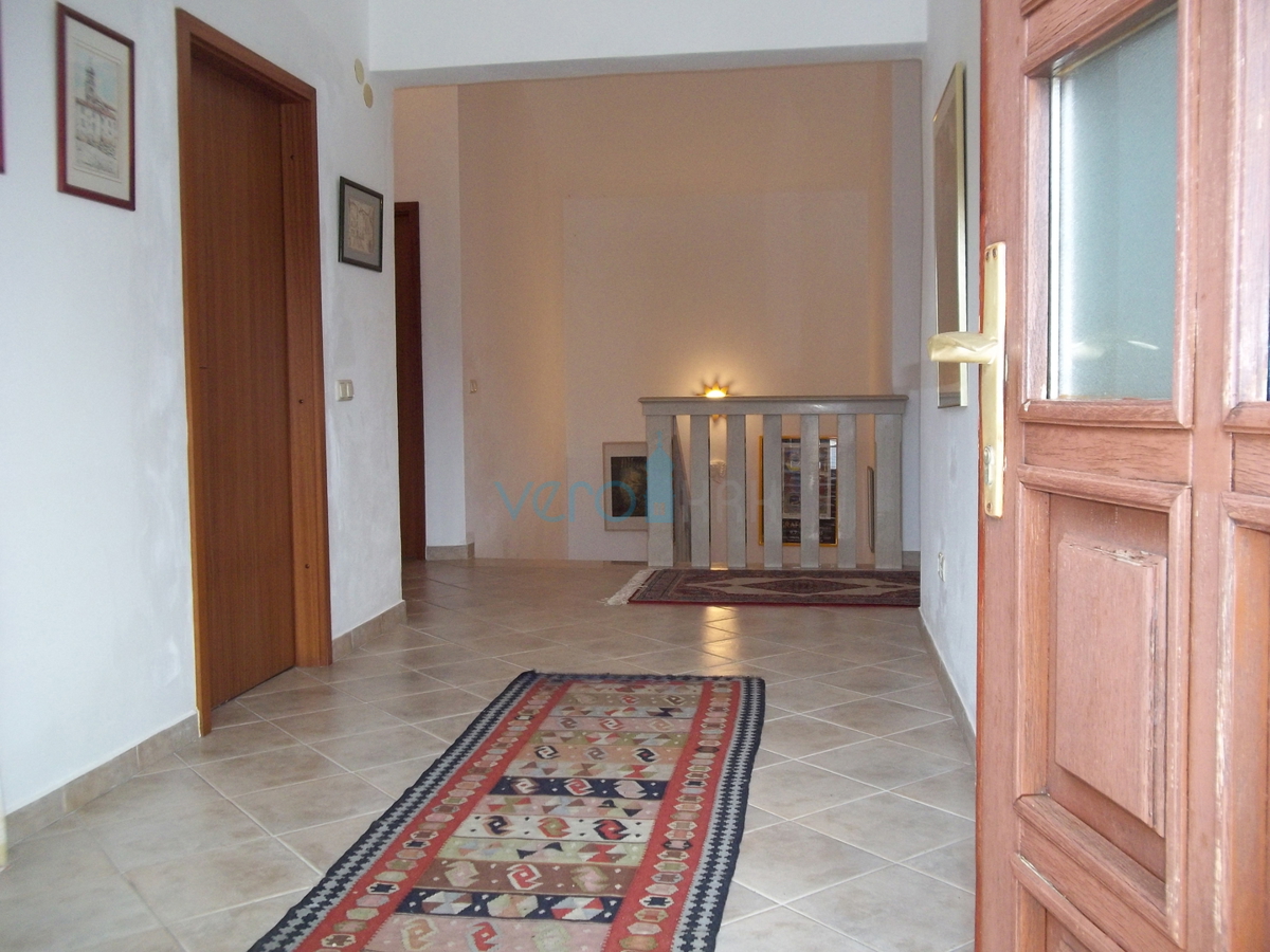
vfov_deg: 44.2
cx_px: 635
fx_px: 1174
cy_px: 476
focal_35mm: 32
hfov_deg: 56.8
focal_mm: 5.7
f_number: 2.9
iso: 160
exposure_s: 1/50
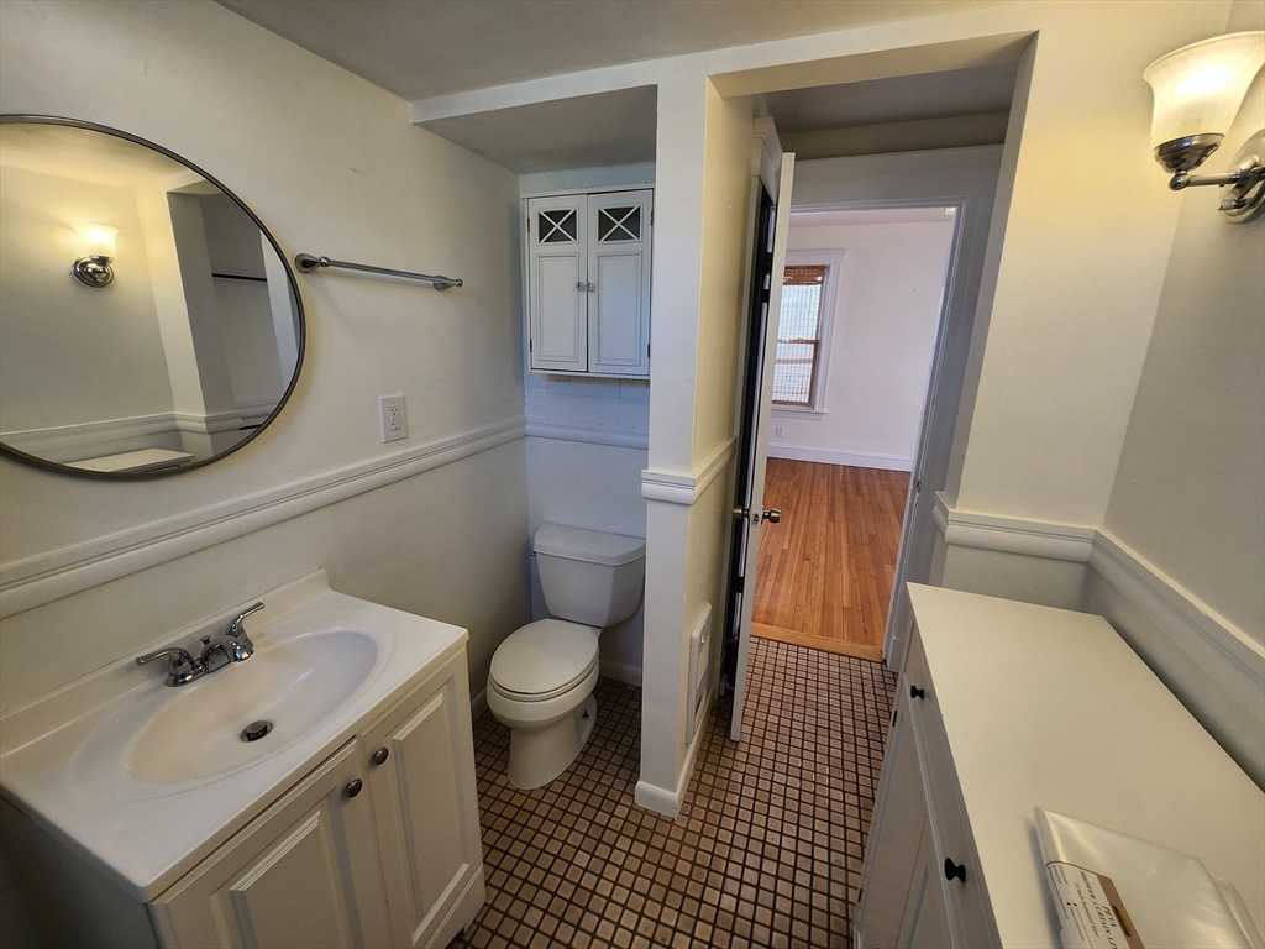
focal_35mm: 13
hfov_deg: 106.2
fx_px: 475
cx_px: 632
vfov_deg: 89.9
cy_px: 474
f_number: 2.2
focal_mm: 1.7
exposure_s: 1/60
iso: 40
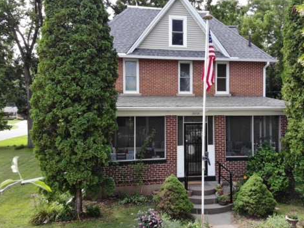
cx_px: 173
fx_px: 263
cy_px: 116
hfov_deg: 59.7
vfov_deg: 46.8
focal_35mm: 30
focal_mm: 4.5
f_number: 2.8
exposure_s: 1/180
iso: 100
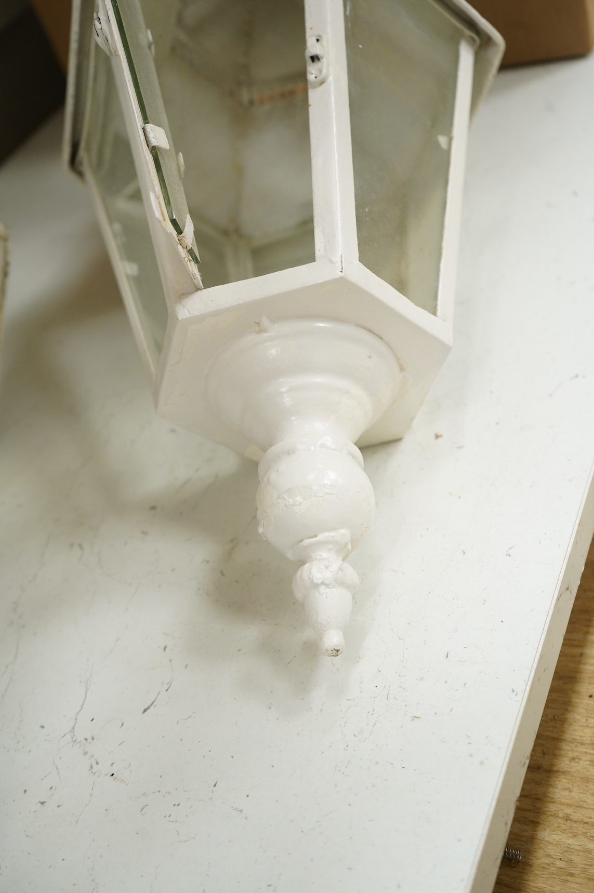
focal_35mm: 41
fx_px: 1017
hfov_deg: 32.6
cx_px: 297
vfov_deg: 47.4
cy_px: 446
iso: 3200
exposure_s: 1/125
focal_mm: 41
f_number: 5
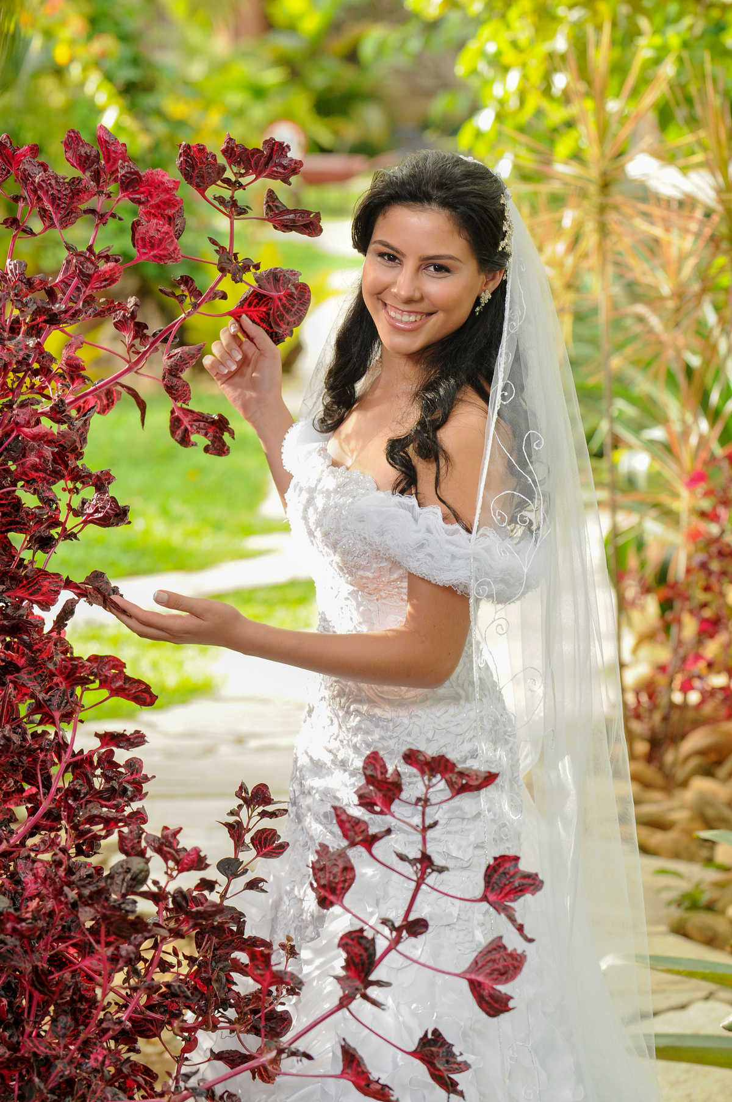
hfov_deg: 9.3
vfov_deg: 14.0
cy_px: 551
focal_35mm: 147
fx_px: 4495
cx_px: 366
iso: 400
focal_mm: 98
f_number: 5.6
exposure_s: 1/125
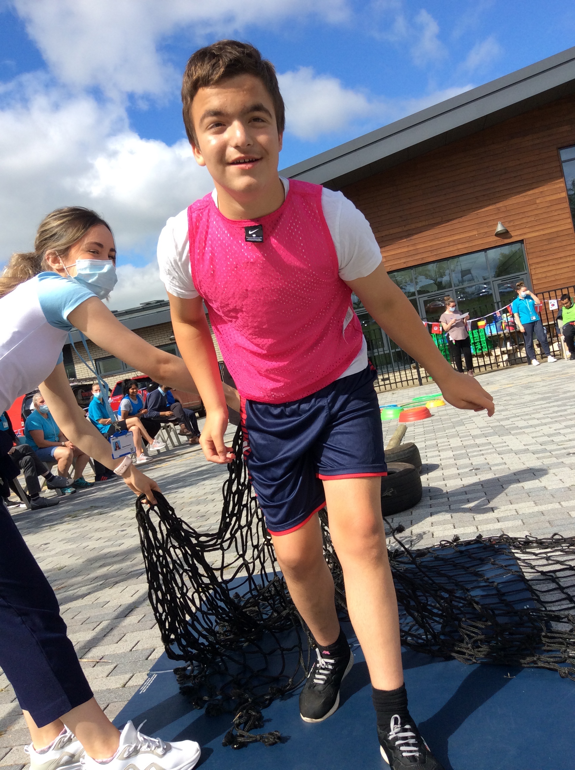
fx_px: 711
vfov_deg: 56.9
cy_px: 385
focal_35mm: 32
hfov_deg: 44.1
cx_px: 288
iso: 32
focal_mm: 3.3
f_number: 2.4
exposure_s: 1/1300
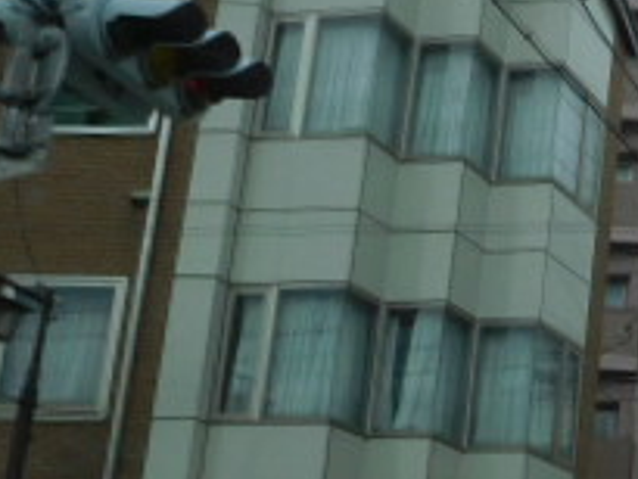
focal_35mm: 78
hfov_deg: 20.9
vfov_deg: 18.7
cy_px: 379
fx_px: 1438
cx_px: 977
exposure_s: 1/1250
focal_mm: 4.5
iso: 125
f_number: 3.4
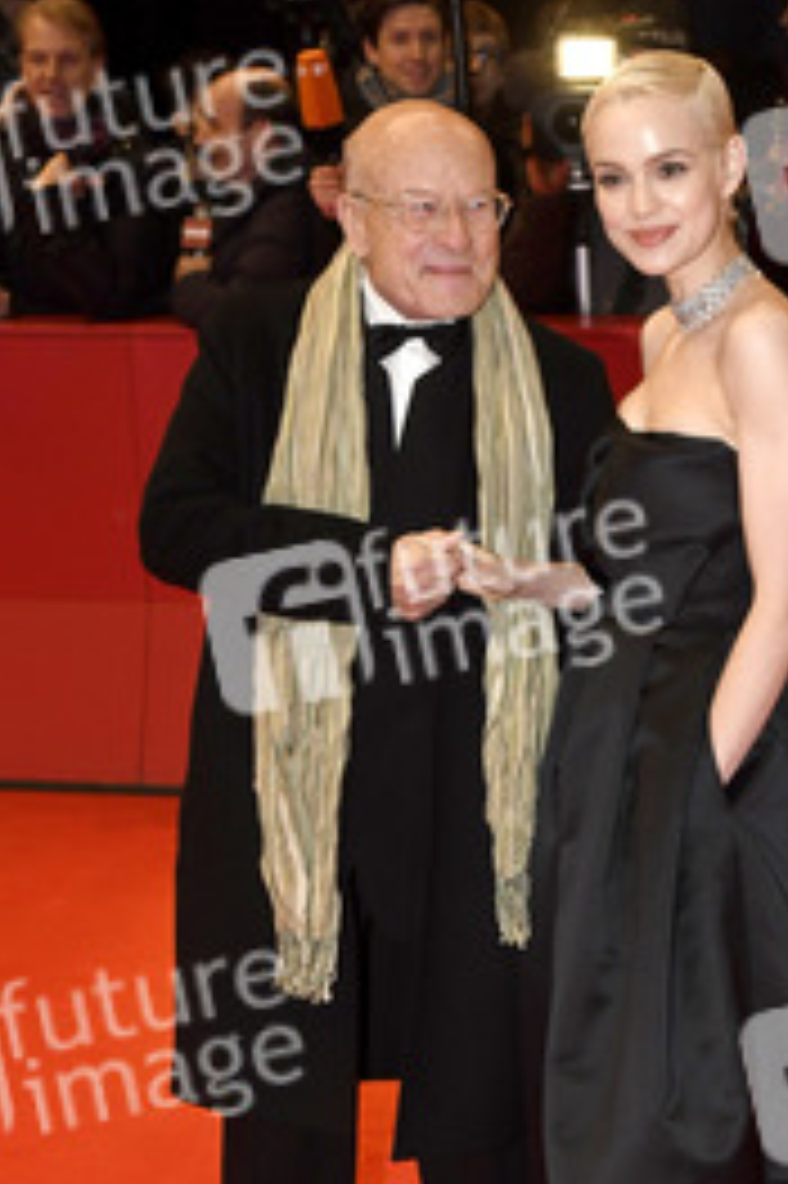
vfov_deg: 27.5
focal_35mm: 73
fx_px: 2400
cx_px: 563
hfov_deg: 18.6
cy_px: 833
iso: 800
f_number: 5.6
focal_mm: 32
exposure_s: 1/320
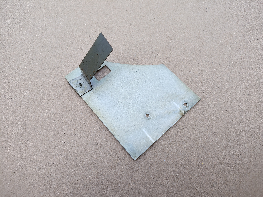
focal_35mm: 24
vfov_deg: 56.8
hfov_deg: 71.6
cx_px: 132
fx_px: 182
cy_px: 98
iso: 100
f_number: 1.8
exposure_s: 1/528
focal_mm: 5.56
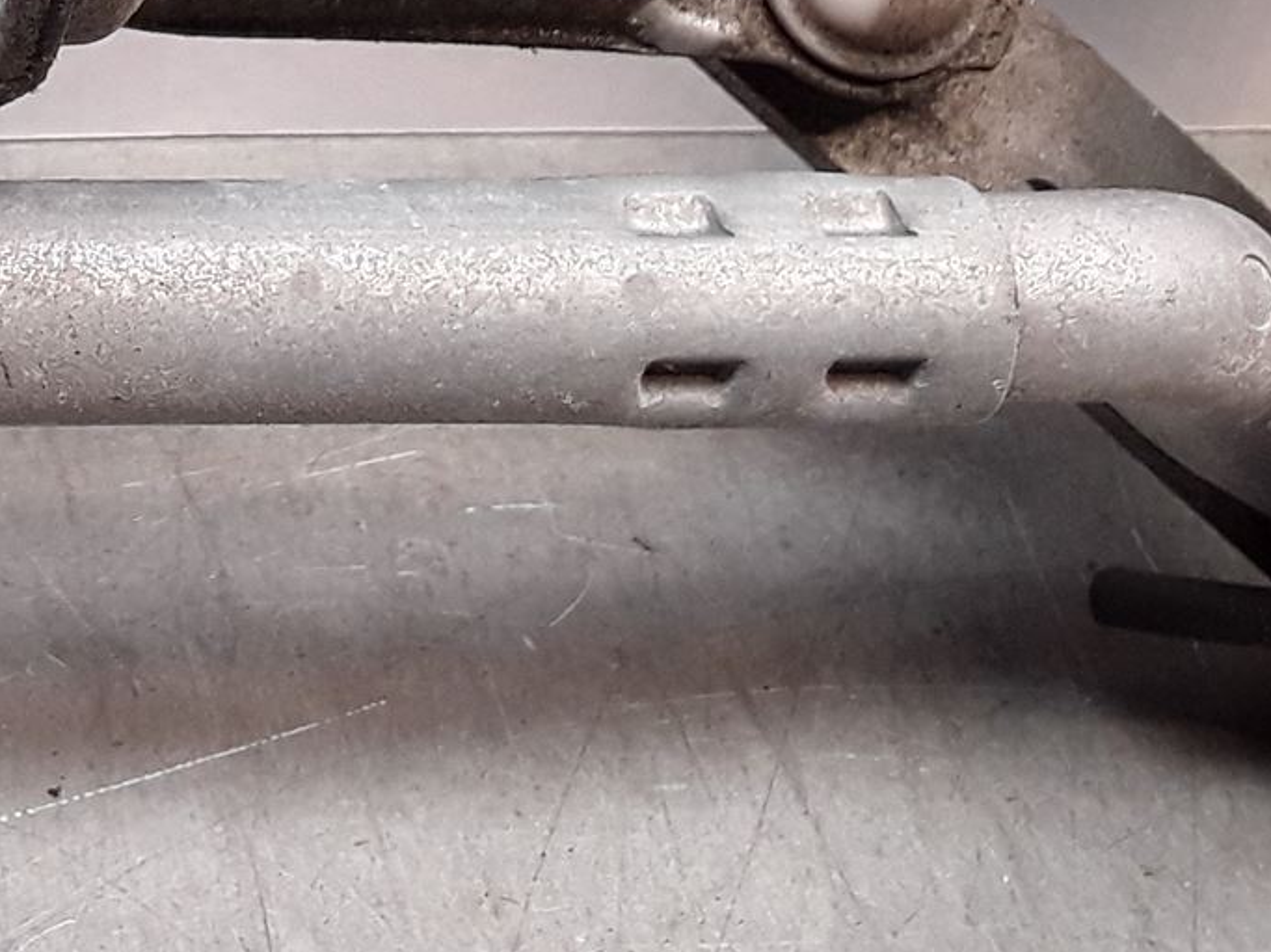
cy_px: -281
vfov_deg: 16.6
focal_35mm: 84
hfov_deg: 21.4
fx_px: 3084
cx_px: -301
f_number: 1.9
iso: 50
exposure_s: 1/50
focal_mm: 2.91
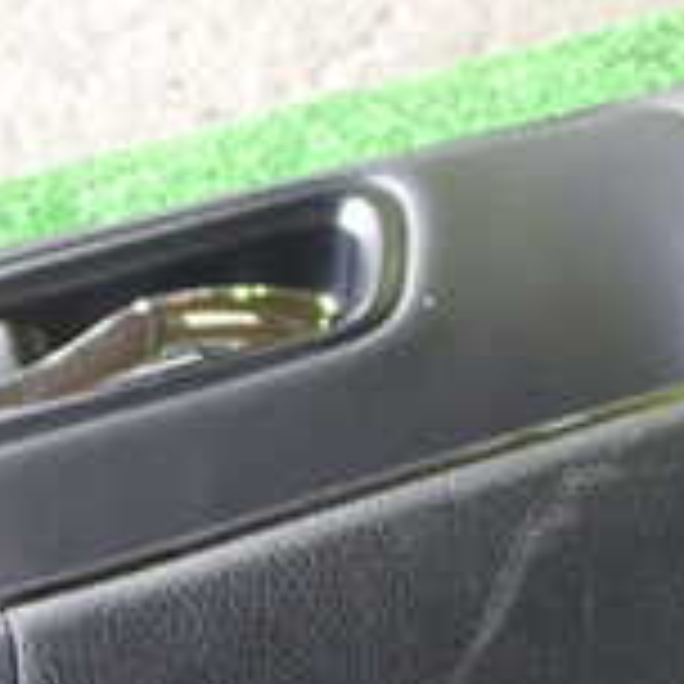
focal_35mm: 112
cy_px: 792
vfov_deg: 15.1
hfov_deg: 15.5
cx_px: 508
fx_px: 2504
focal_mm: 5.79
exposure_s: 1/25
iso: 800
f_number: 2.4
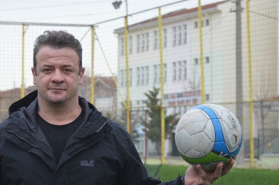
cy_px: 120
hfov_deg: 13.9
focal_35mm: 147
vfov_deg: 9.3
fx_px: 1137
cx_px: 43
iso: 200
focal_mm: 55
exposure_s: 1/125
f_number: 5.6
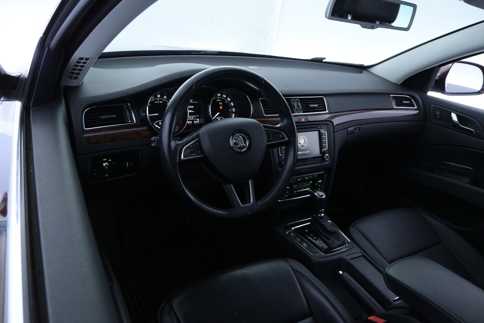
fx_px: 353
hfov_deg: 68.9
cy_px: 162
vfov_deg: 49.1
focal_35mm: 26
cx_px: 242
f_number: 4.5
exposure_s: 1/80
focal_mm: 17.5
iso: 2500
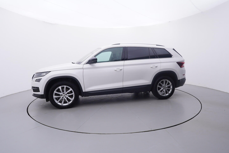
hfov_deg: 77.3
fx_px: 143
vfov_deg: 56.2
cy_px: 76
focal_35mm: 22
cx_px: 114
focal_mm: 15
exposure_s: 1/80
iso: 200
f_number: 5
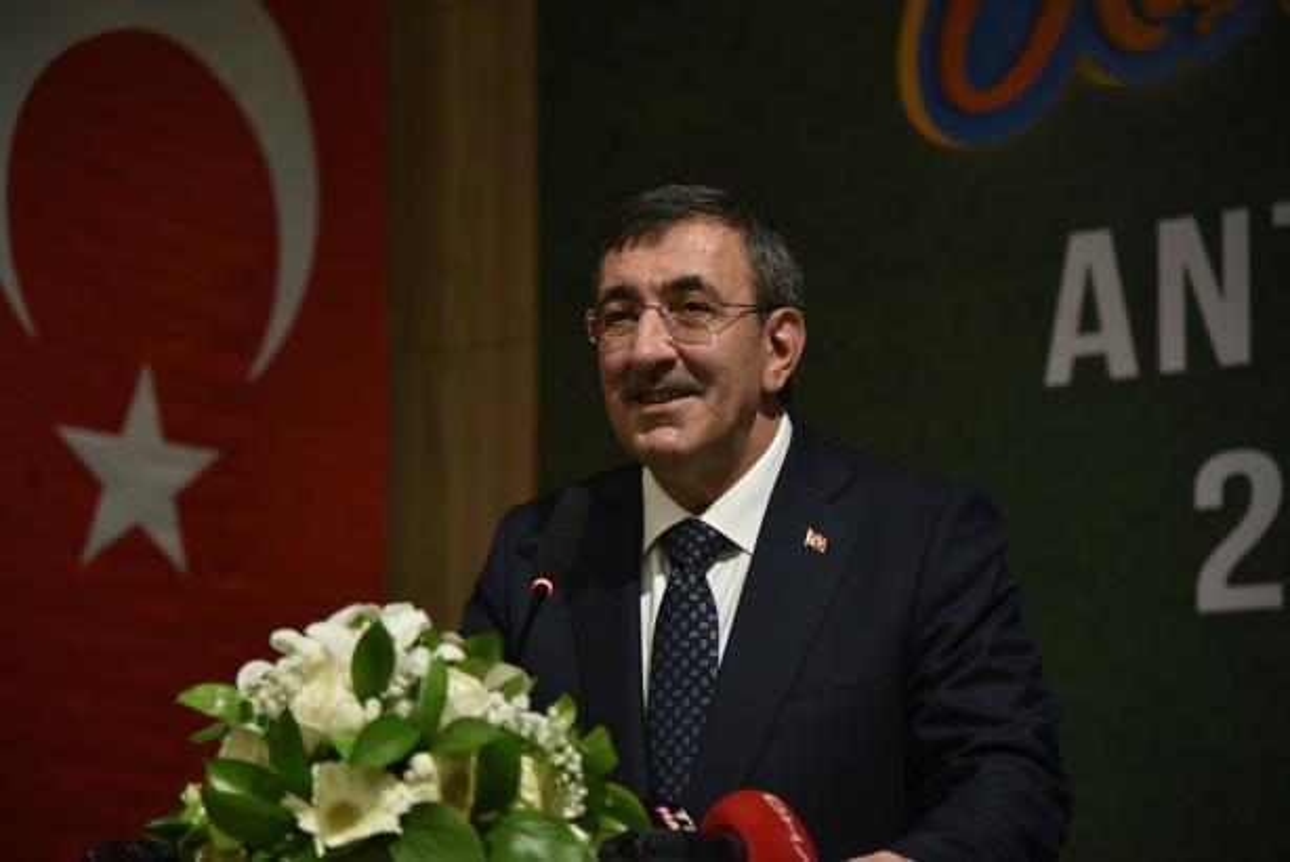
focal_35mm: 112
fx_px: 4015
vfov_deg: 12.2
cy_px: 431
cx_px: 645
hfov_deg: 18.3
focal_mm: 112
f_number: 4
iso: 1600
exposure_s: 1/250
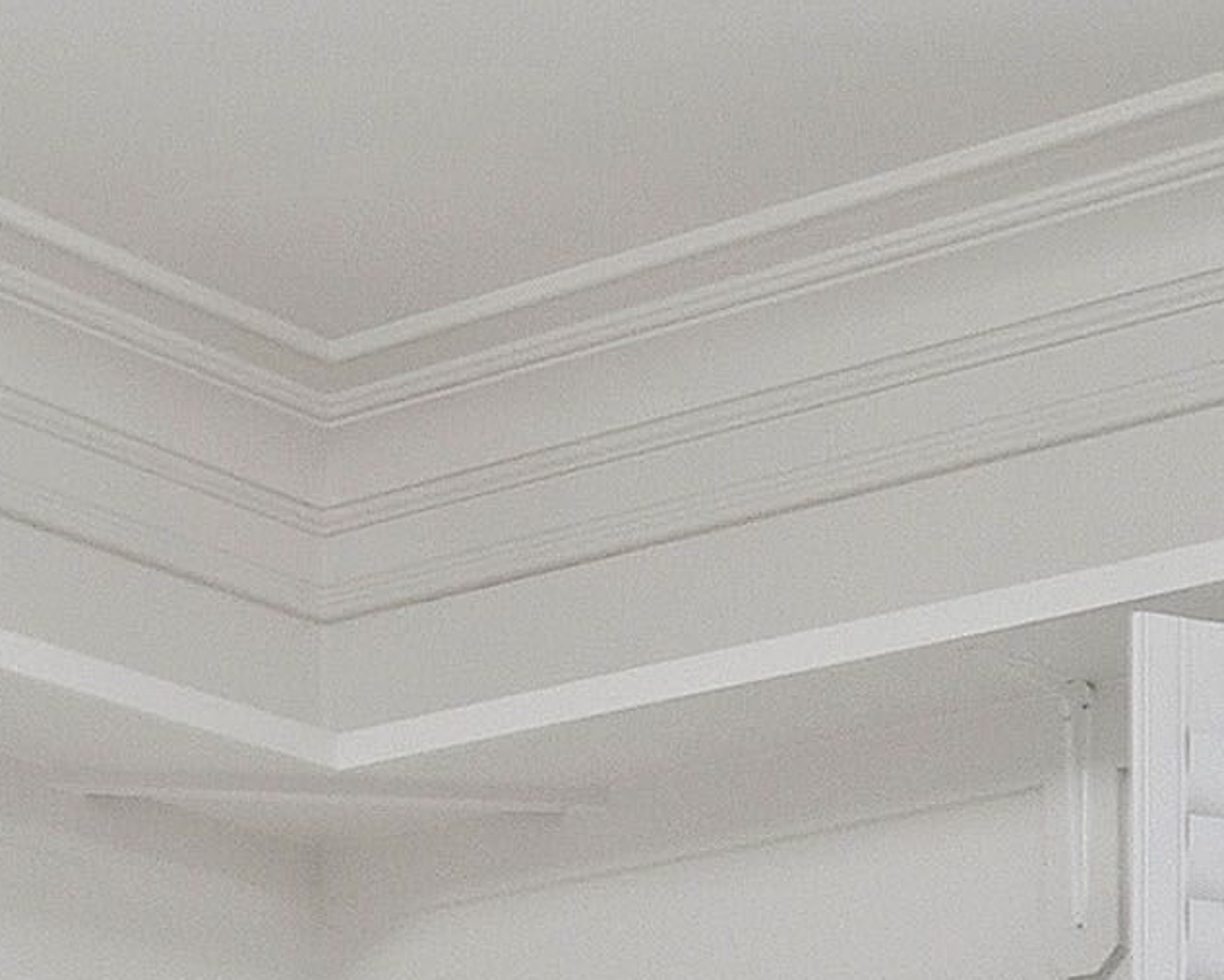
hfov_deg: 15.5
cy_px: 1888
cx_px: 854
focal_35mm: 124
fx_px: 4493
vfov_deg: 11.4
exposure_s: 1/1.67
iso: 100
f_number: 8
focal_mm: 10
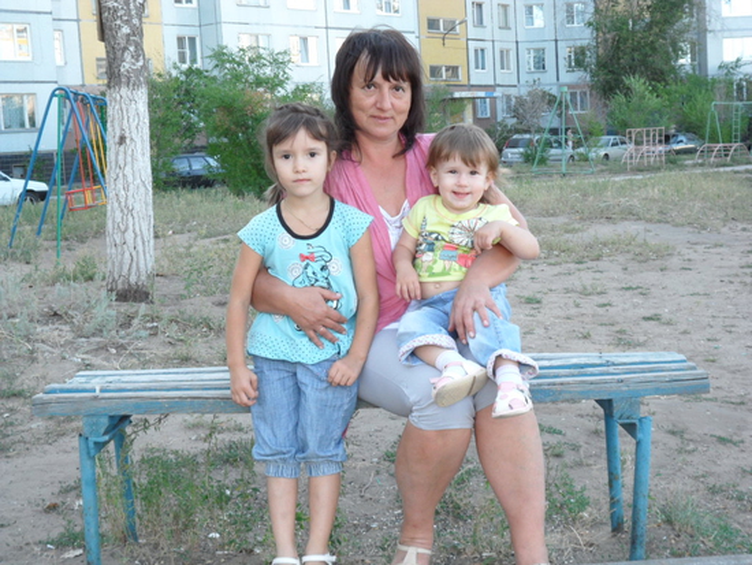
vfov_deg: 28.1
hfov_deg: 36.8
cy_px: 282
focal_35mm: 52
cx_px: 376
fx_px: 1130
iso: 200
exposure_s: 1/60
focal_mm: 9.3
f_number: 5
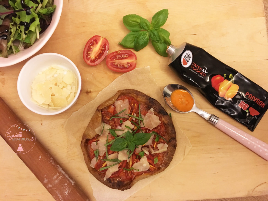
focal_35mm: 29
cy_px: 100
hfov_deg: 61.6
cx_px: 134
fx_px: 225
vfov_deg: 48.2
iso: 400
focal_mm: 4.15
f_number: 2.2
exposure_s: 1/17
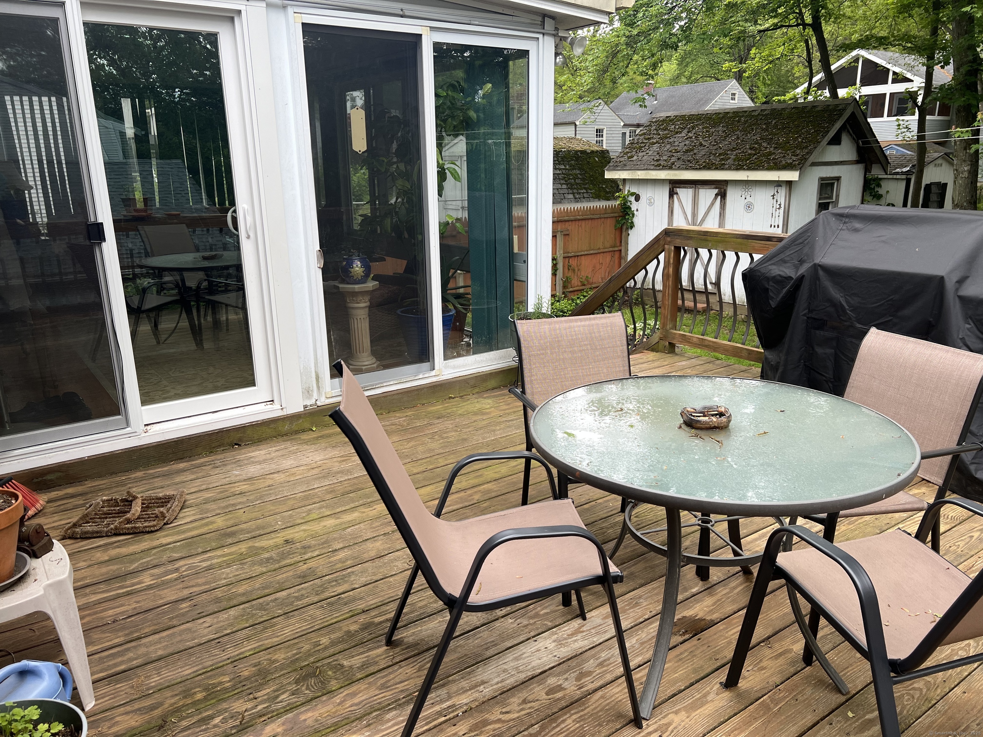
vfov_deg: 53.1
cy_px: 368
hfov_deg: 67.3
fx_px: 738
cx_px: 492
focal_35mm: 26
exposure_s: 1/339
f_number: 1.5
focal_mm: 5.7
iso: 50
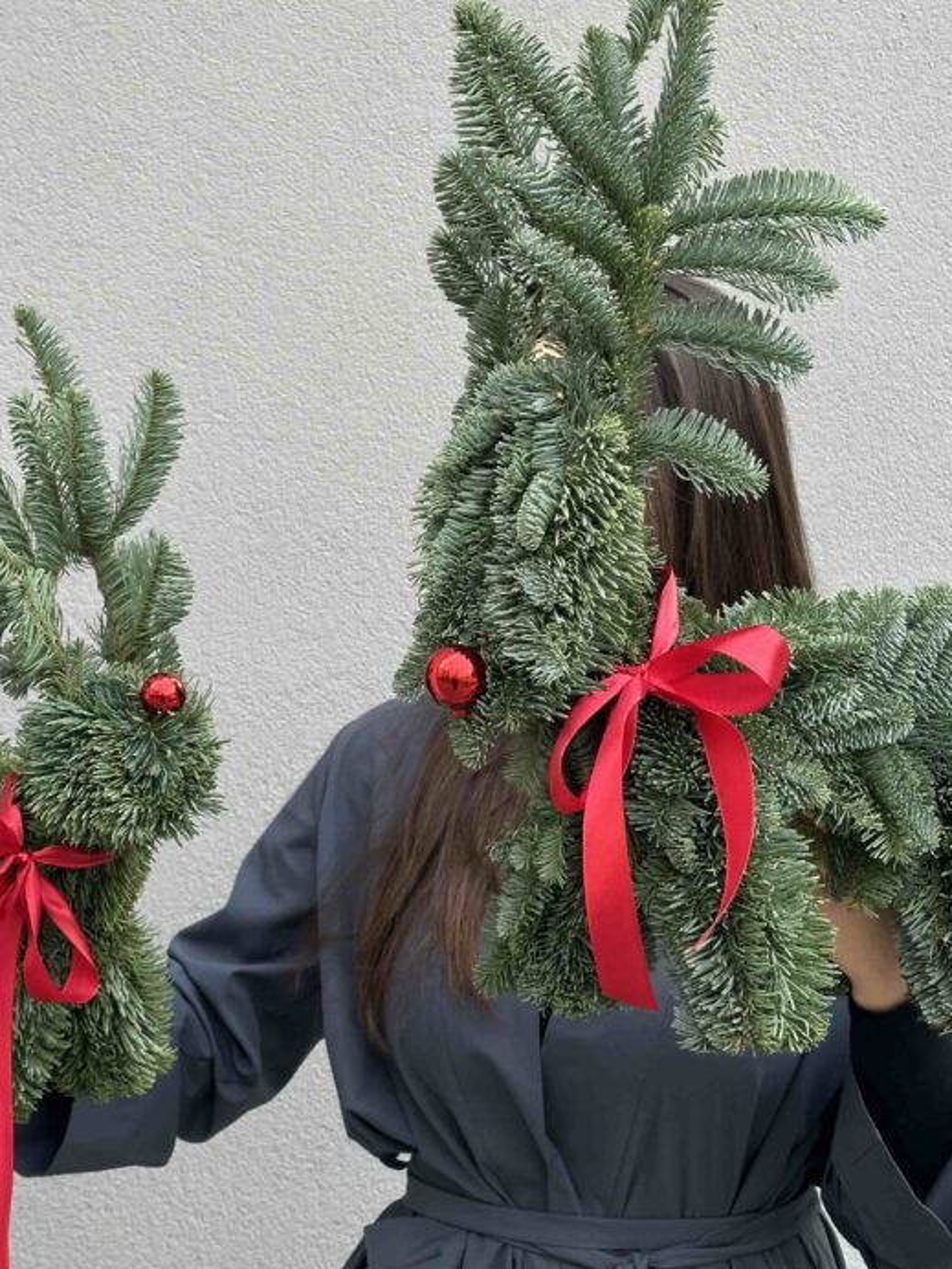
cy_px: 631
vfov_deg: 27.4
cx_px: 426
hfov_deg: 20.7
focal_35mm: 71
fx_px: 2603
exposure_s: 1/158
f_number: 1.8
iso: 50
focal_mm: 6.9
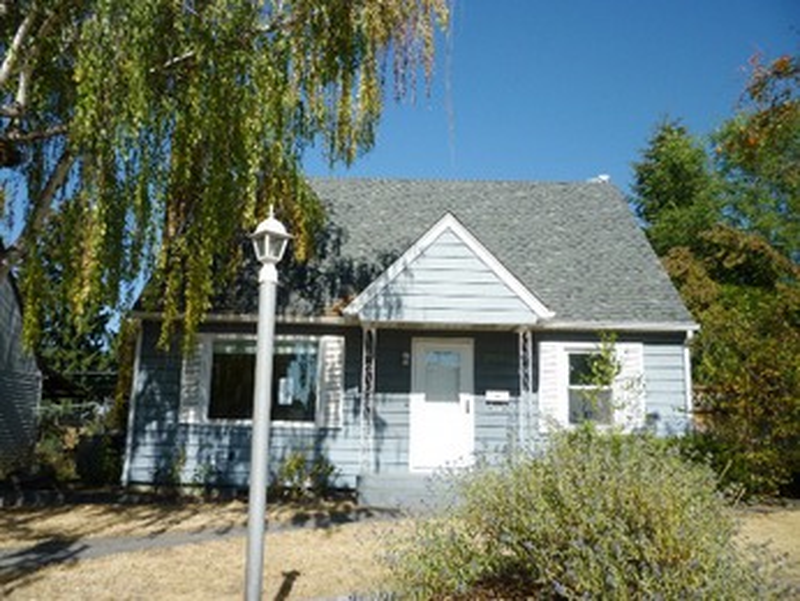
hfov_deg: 61.6
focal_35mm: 29
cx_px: 400
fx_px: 671
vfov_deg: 48.3
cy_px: 300
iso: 80
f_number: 4
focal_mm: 5.2
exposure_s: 1/640
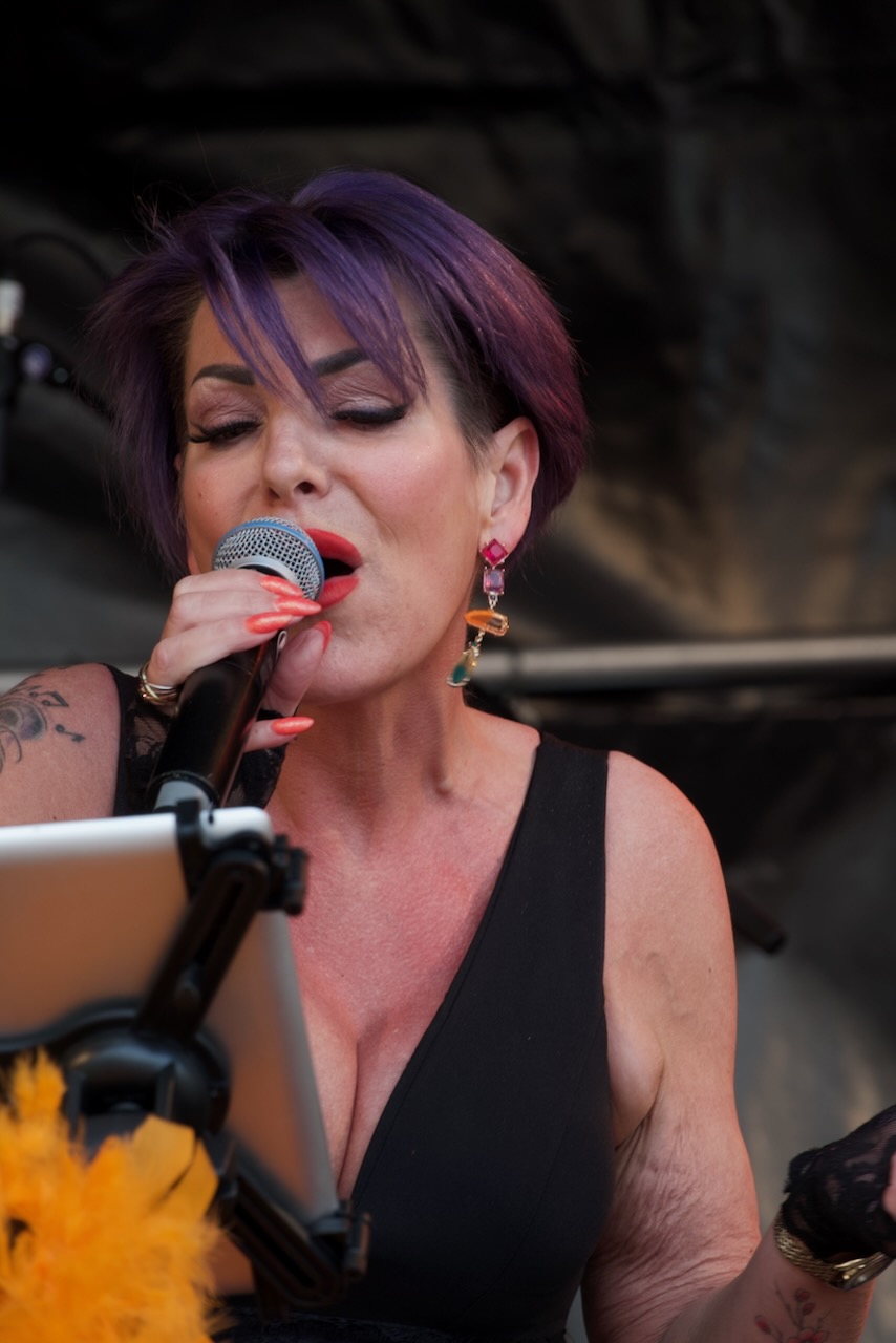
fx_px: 9925
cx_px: 448
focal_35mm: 266
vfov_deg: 7.7
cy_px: 672
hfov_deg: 5.2
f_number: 4
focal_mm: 97.49
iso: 100
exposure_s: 1/80
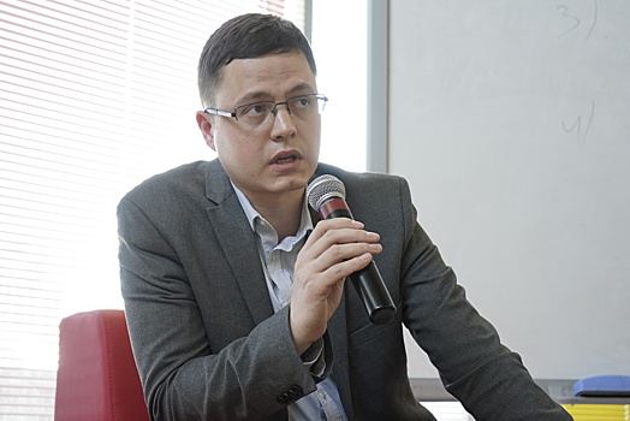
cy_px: 210
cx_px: 315
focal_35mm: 70
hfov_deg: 28.8
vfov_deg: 19.5
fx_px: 1226
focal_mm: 70
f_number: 5.6
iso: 2500
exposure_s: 1/200
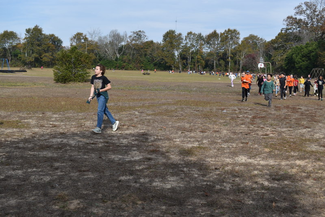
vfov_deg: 30.9
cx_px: 162
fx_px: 393
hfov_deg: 44.9
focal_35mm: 44
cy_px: 108
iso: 100
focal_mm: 29
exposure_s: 1/400
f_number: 7.1
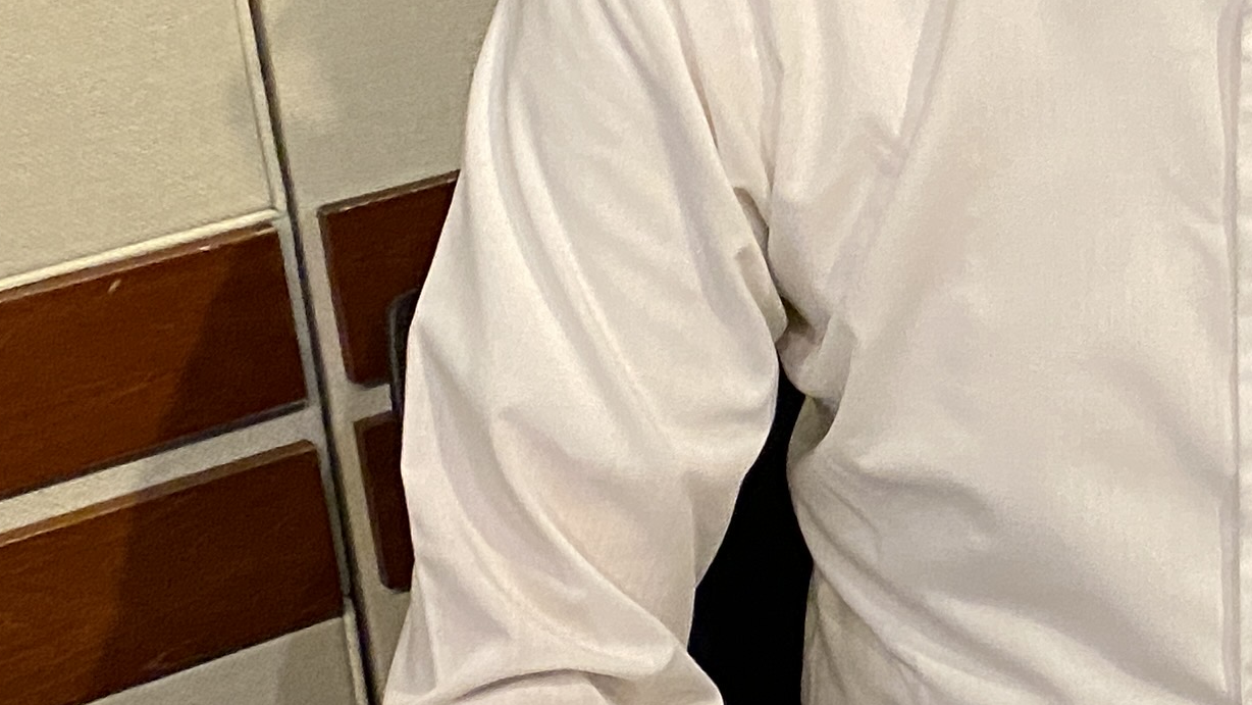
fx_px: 3088
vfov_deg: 13.0
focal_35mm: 93
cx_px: 1844
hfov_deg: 20.0
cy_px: 210
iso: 400
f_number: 1.8
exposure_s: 1/50
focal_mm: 4.25
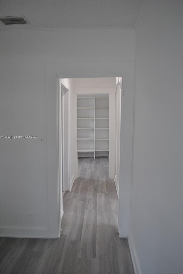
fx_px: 205
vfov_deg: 67.3
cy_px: 137
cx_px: 92
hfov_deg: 48.0
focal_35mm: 27
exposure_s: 1/50
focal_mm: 18
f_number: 3.5
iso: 200
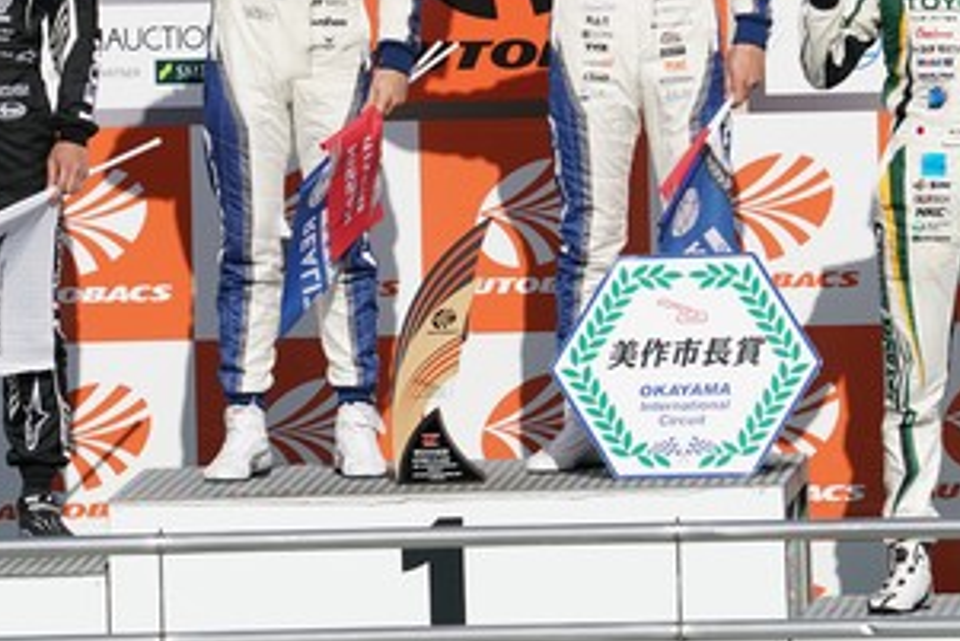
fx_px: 27612
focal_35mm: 1035
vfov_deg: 1.3
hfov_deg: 2.0
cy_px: 102
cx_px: 434
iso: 160
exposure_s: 1/1000
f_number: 6.3
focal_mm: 433
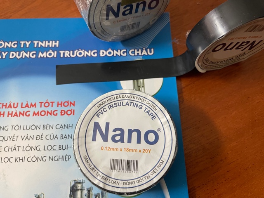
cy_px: 99
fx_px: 198
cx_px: 132
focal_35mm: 26
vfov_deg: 53.1
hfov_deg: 67.3
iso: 250
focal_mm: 5.1
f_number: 1.6
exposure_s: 1/50
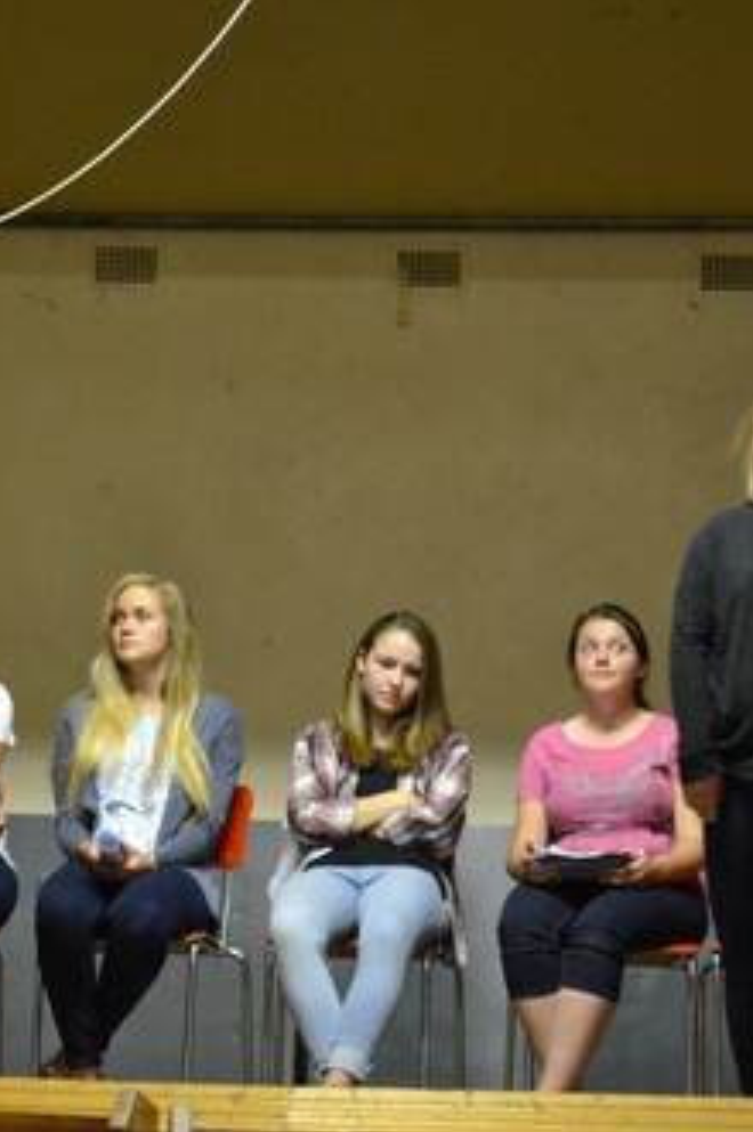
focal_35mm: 125
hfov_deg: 10.9
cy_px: 566
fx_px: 3922
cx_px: 212
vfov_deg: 16.4
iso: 2500
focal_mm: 55
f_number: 5.6
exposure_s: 1/15
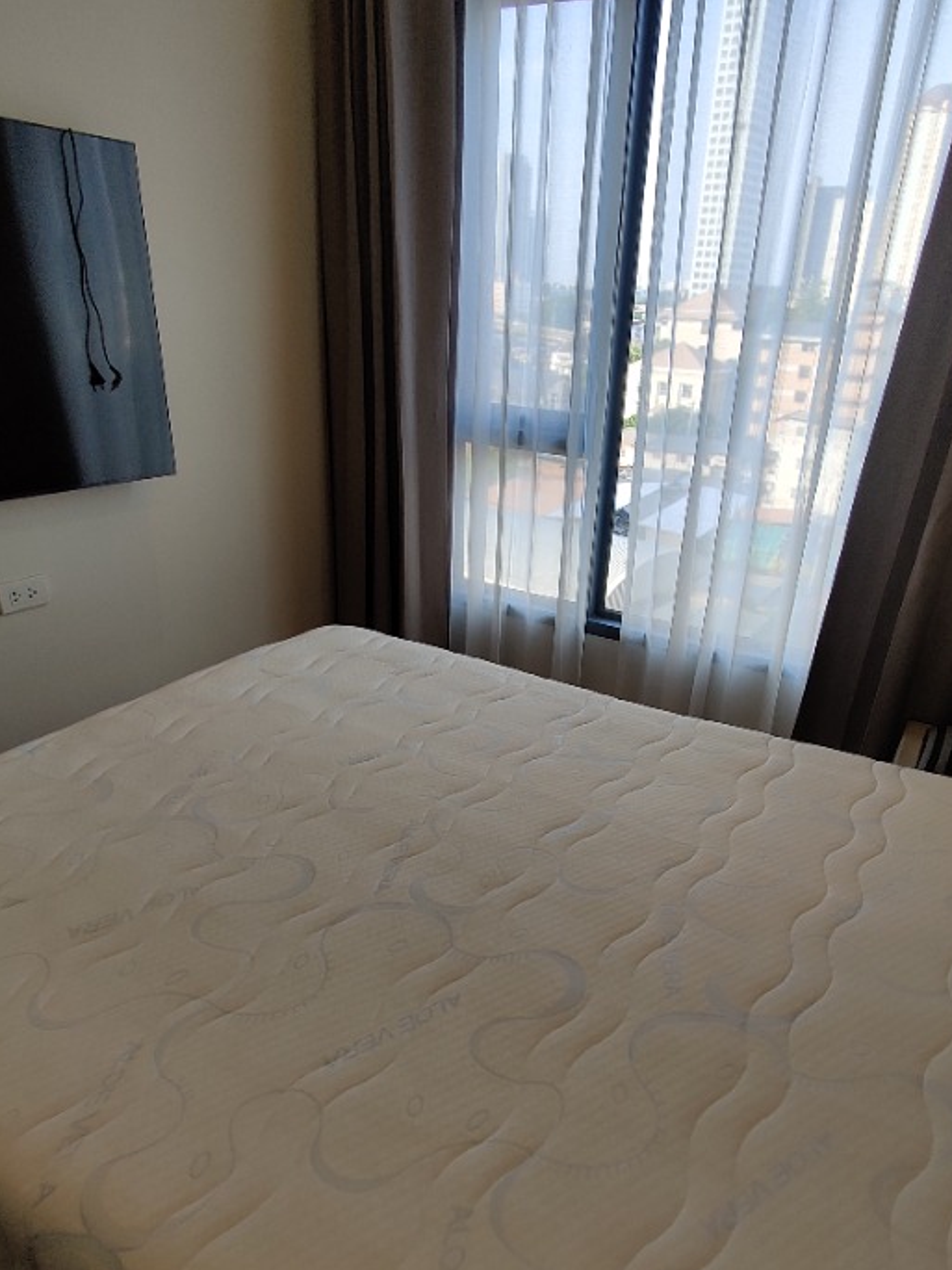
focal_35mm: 19
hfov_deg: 68.6
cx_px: 510
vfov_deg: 83.5
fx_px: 697
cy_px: 772
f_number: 2.2
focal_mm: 2.25
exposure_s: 1/121
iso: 100
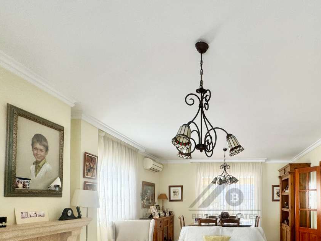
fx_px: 232
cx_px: 225
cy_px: 197
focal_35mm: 25
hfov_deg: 66.7
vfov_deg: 51.0
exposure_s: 1/99
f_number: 2.2
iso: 64
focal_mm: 2.22
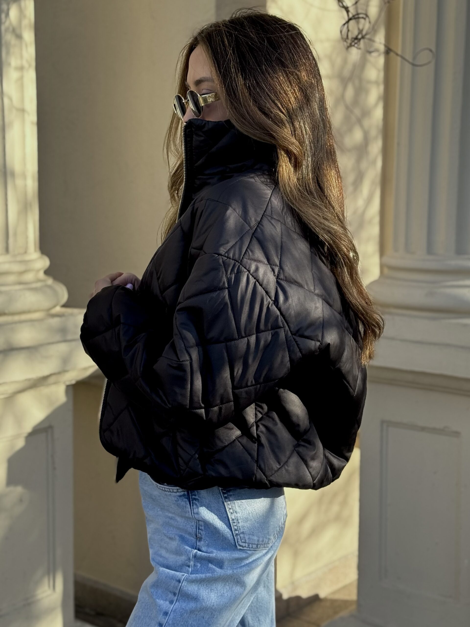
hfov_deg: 30.3
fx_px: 869
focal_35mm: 48
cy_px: 314
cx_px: 235
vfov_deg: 39.7
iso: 64
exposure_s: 1/980
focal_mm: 6.76
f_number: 1.78
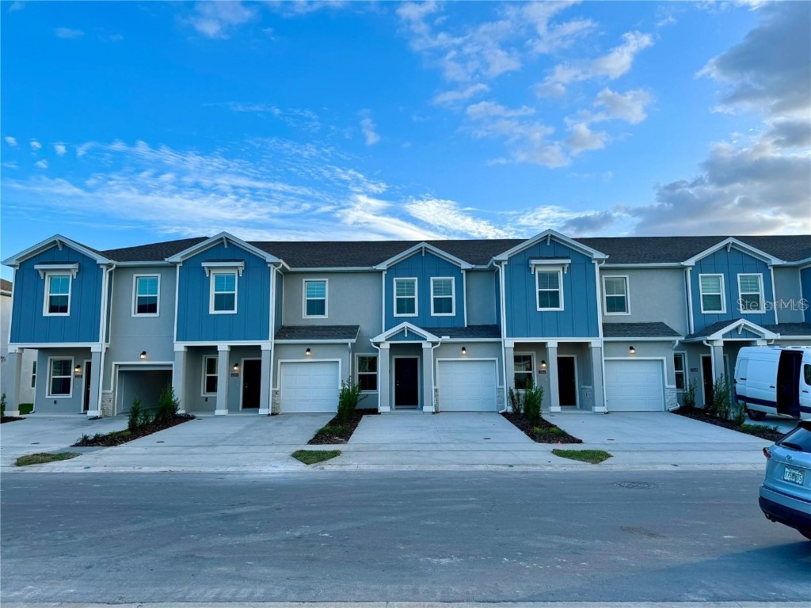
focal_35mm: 24
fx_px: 562
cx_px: 406
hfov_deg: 71.6
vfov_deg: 56.8
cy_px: 304
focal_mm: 6.76
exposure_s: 1/1395
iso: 80
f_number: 1.78
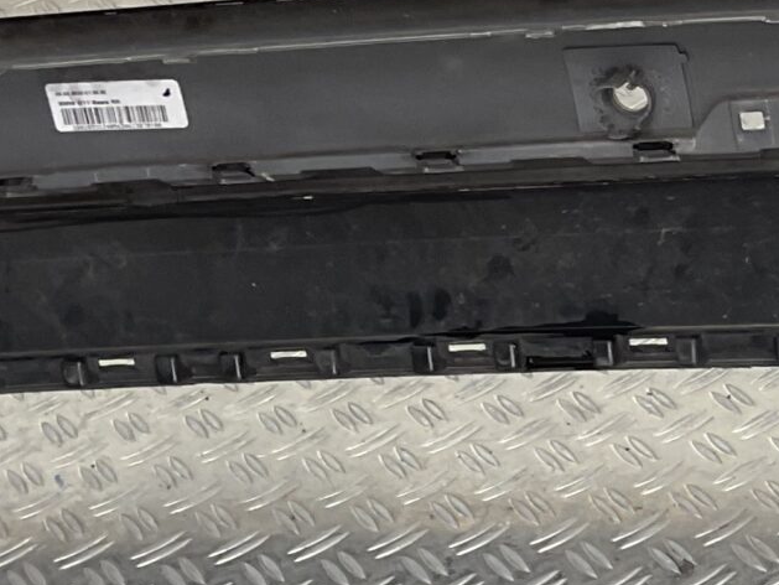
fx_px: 2656
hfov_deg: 15.5
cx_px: 1128
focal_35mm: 118
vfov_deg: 12.6
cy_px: 263
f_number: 1.8
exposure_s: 1/120
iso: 20
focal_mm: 3
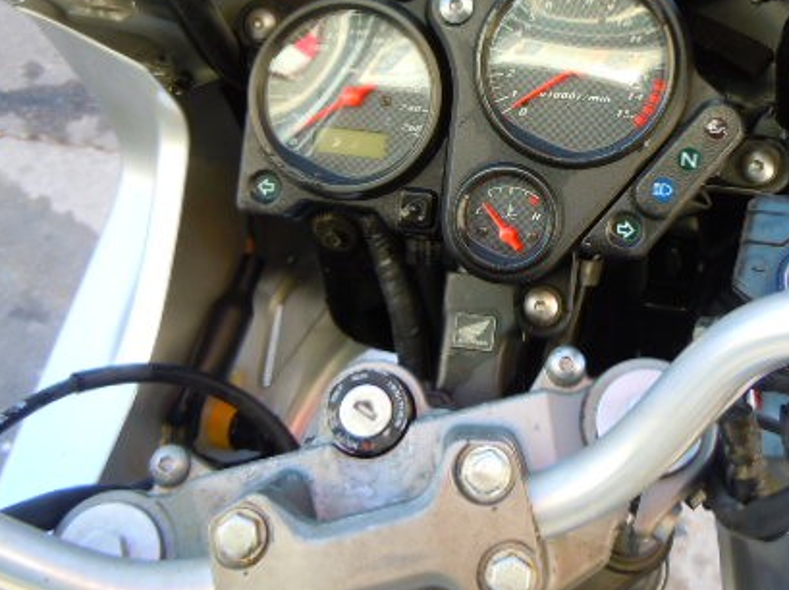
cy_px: 156
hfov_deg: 40.0
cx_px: 517
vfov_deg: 30.4
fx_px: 1070
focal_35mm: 47
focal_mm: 5.4
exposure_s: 1/80
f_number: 3.5
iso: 100
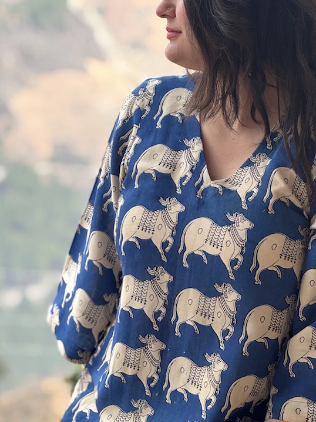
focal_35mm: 107
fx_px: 1302
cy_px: 273
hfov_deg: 13.8
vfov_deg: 18.3
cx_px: 142
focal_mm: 9
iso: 50
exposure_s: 1/99
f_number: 2.8
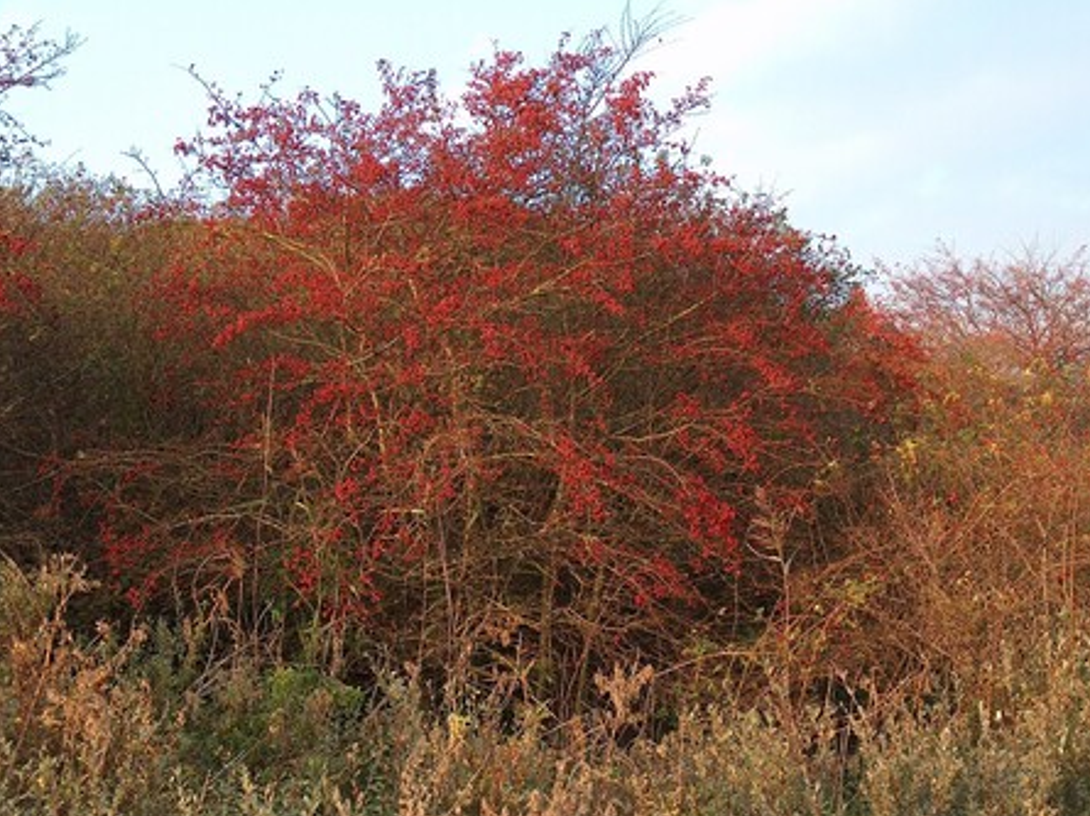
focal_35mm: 63
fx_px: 1982
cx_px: 556
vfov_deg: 23.3
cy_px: 414
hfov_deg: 30.7
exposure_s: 1/299
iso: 182
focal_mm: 12.53
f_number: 2.9
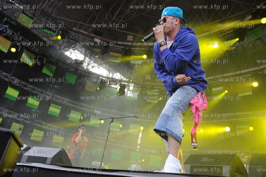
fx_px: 258
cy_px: 88
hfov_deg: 54.5
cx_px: 133
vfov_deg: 37.8
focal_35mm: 35
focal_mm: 35
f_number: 4
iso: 400
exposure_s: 1/500
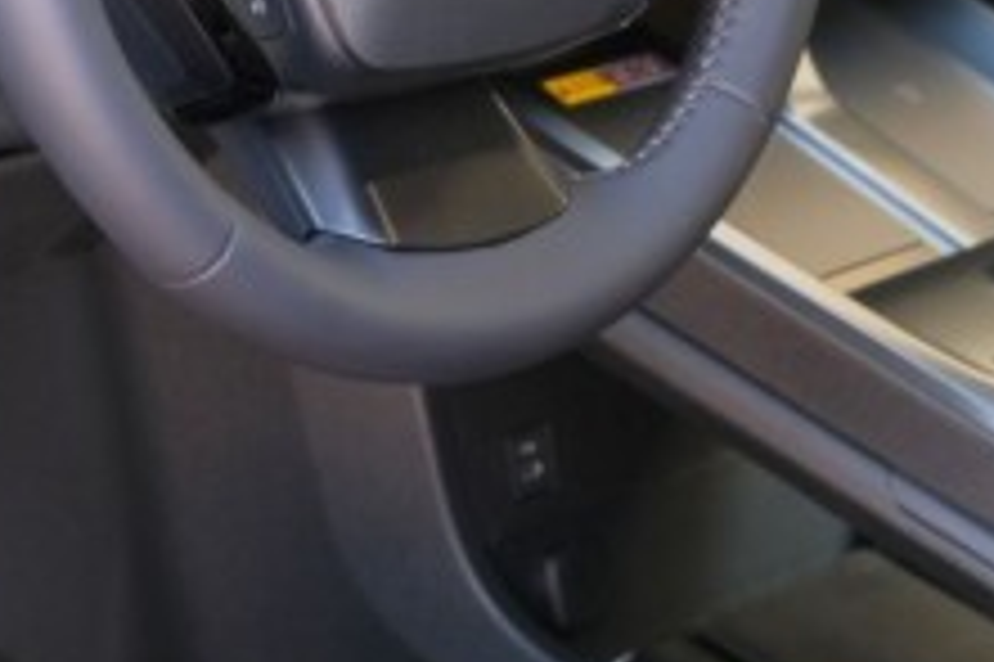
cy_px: -101
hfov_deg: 15.4
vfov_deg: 10.2
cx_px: 283
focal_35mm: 133
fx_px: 3669
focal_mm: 27.7
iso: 800
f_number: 3.2
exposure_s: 1/100
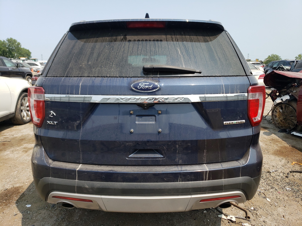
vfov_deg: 53.1
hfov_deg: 67.3
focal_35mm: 26
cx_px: 151
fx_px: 227
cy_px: 113
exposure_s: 1/2500
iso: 50
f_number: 1.5
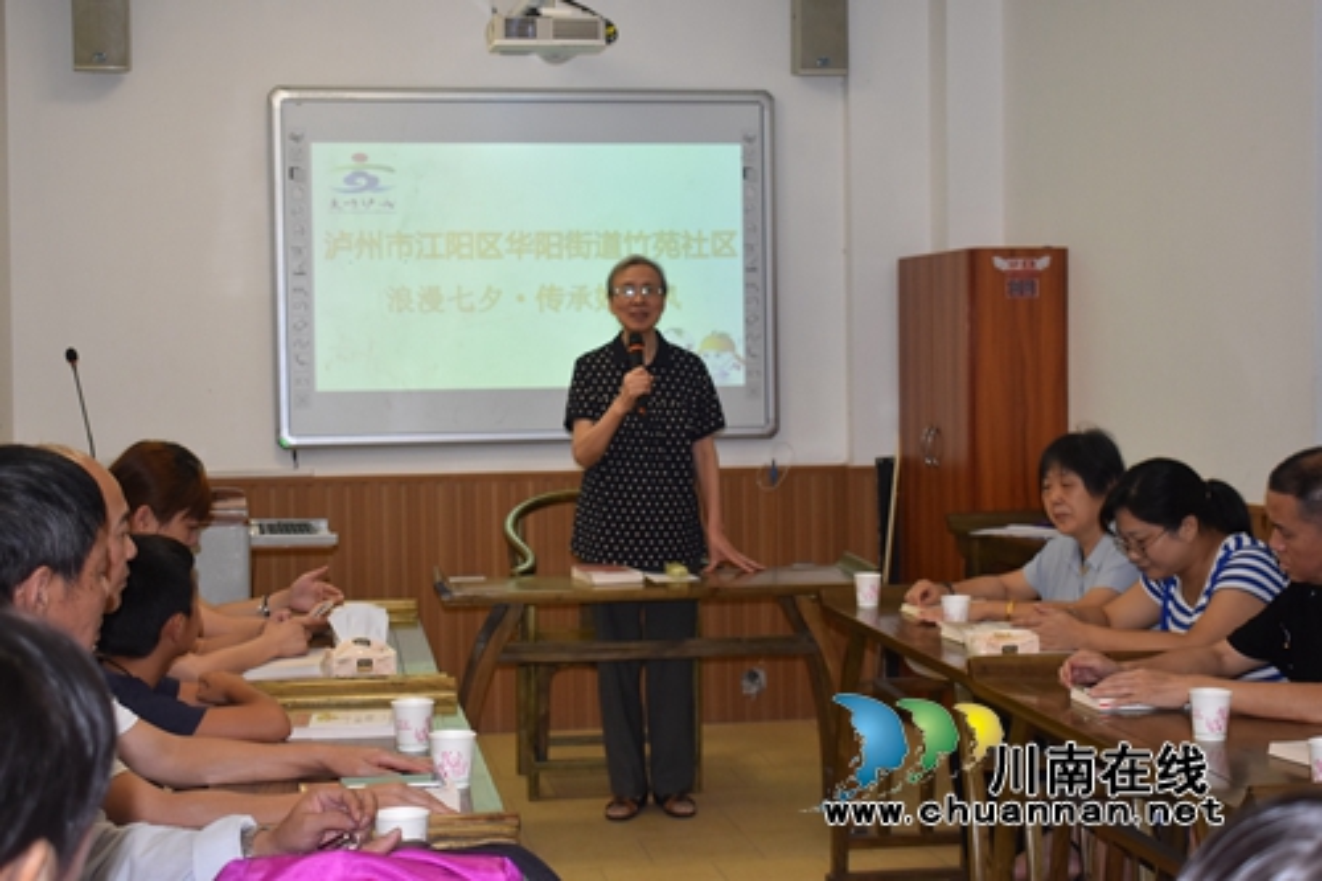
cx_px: 661
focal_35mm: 54
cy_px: 440
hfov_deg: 36.9
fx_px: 1982
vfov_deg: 25.0
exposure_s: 1/80
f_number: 4.8
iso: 800
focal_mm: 36
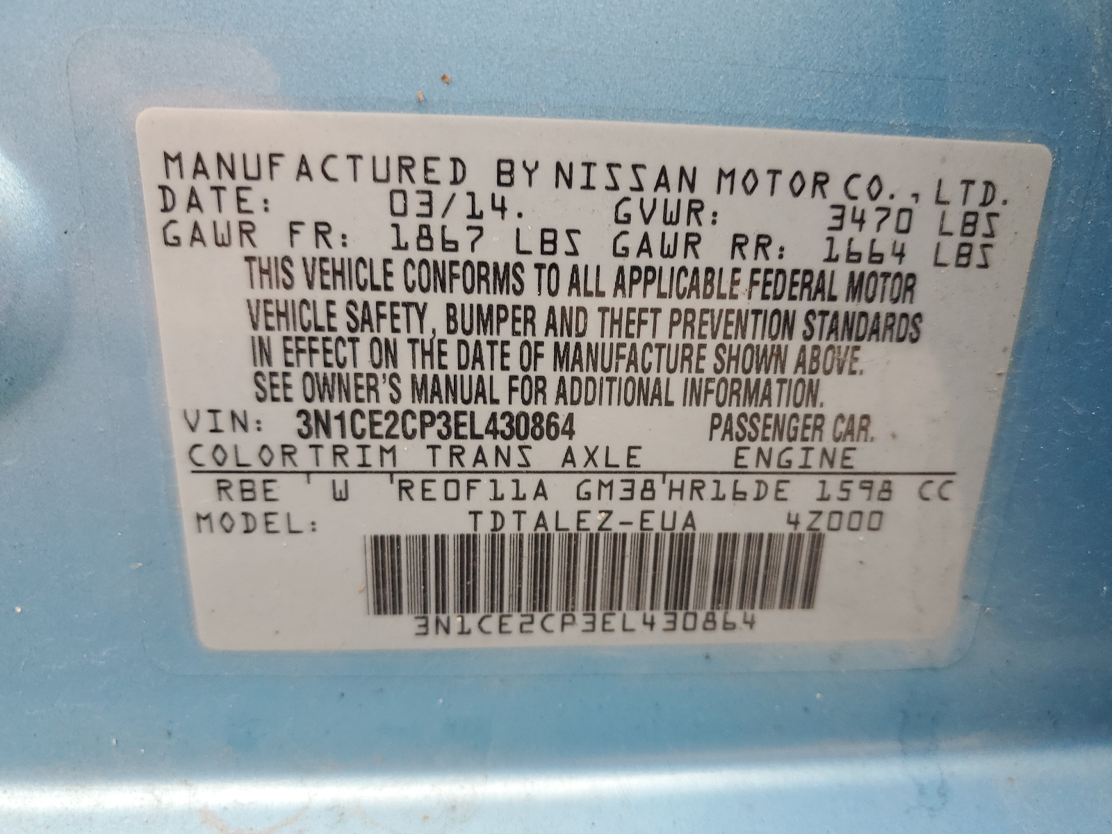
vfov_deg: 53.1
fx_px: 835
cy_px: 417
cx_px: 556
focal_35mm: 26
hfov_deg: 67.3
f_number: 1.5
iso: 50
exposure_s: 1/143
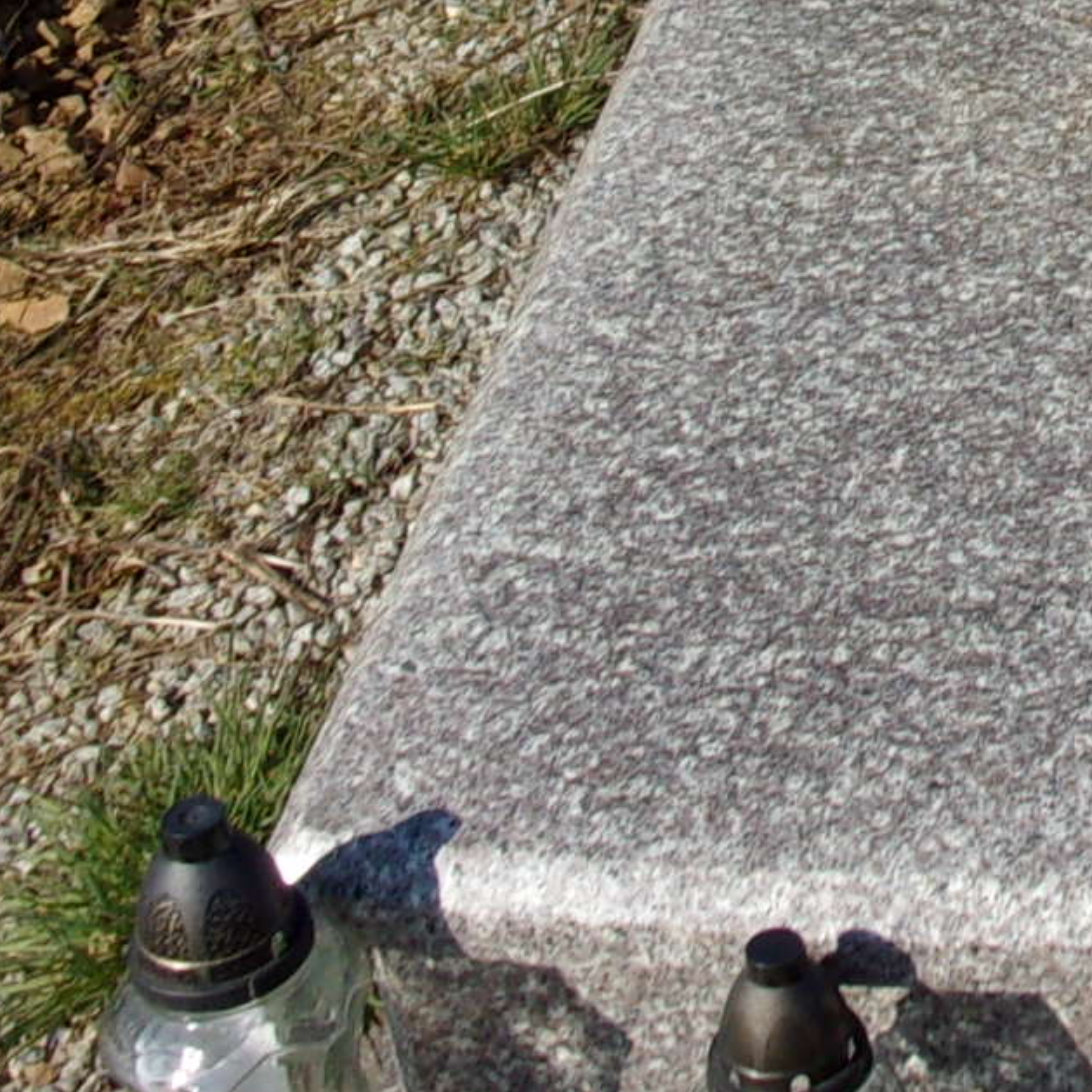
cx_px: 1380
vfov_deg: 16.4
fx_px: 3640
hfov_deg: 16.2
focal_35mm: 102
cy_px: -215
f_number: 10.8
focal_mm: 5.1
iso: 80
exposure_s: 1/120
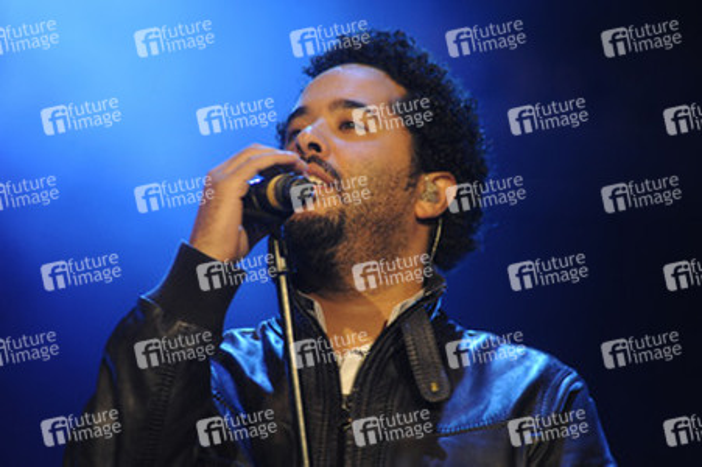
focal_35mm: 270
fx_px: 5261
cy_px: 234
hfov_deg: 7.6
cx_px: 351
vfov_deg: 5.1
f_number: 5.6
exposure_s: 1/160
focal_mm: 270
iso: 3200
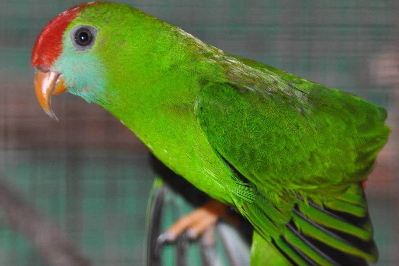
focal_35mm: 421
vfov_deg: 3.3
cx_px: 196
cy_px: 165
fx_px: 4665
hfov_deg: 4.9
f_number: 5.6
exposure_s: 1/60
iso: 1250
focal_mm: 190
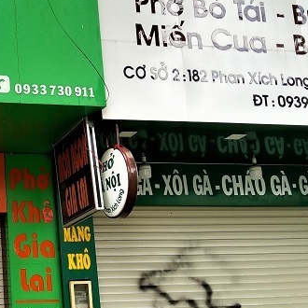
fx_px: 674
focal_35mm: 67
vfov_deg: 25.7
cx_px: -8
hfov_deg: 24.4
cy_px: 179
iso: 100
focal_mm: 4.28
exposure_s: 1/145
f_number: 1.75
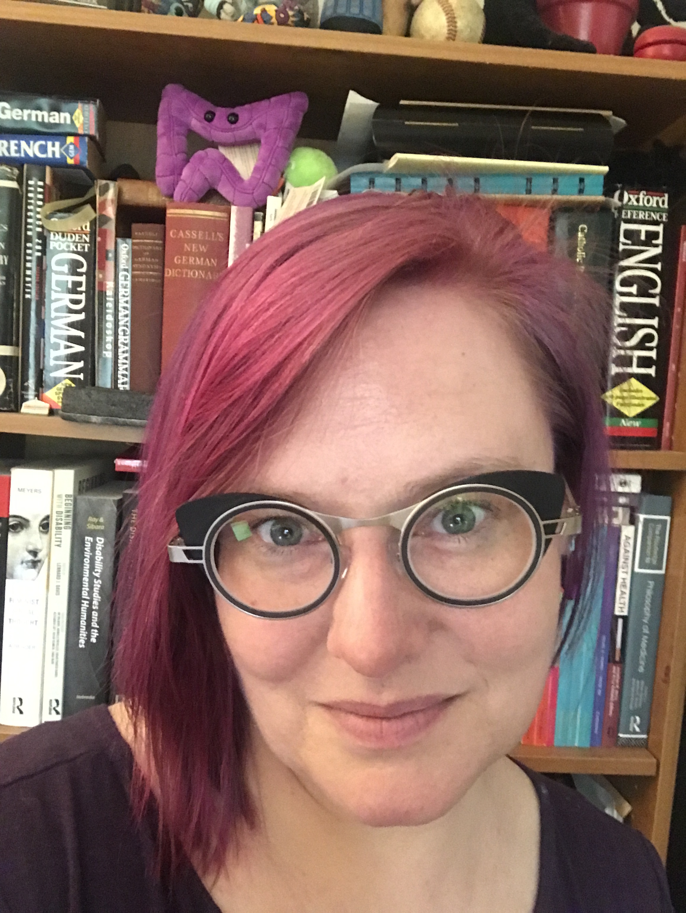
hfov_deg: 44.2
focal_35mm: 32
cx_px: 343
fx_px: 845
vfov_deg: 56.8
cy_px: 456
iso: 640
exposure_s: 1/15
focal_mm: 2.87
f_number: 2.2
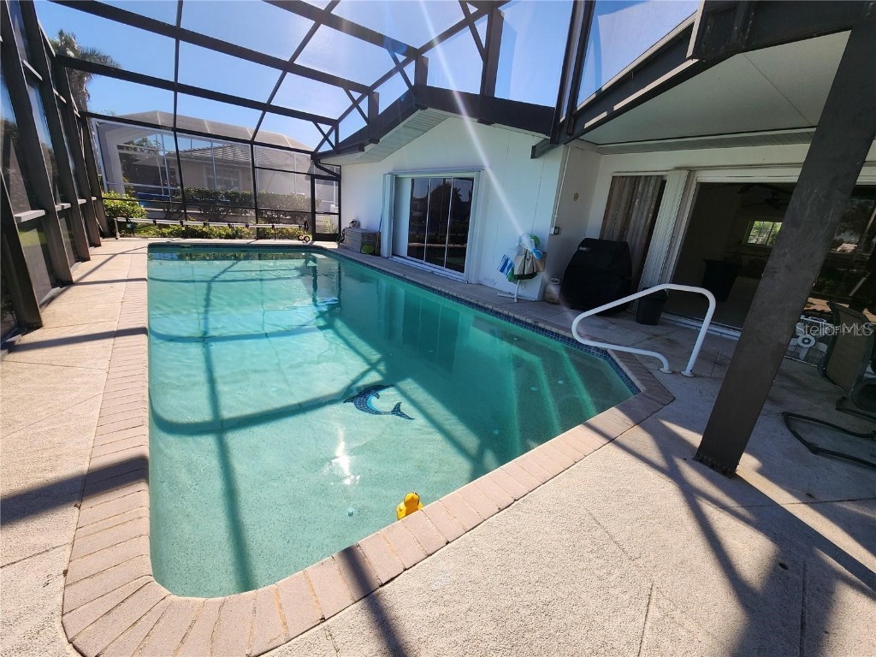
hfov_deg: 106.2
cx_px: 438
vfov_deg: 89.9
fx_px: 329
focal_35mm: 13
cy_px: 328
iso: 50
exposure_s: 1/1145
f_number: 2.2
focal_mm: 2.2
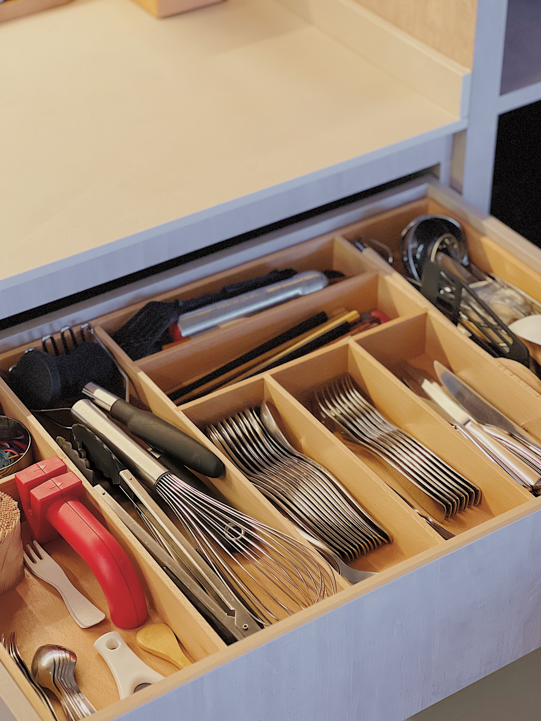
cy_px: 360
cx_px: 270
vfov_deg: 25.3
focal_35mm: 77
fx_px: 1605
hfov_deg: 19.1
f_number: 2.8
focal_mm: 9
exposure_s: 1/40
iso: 320
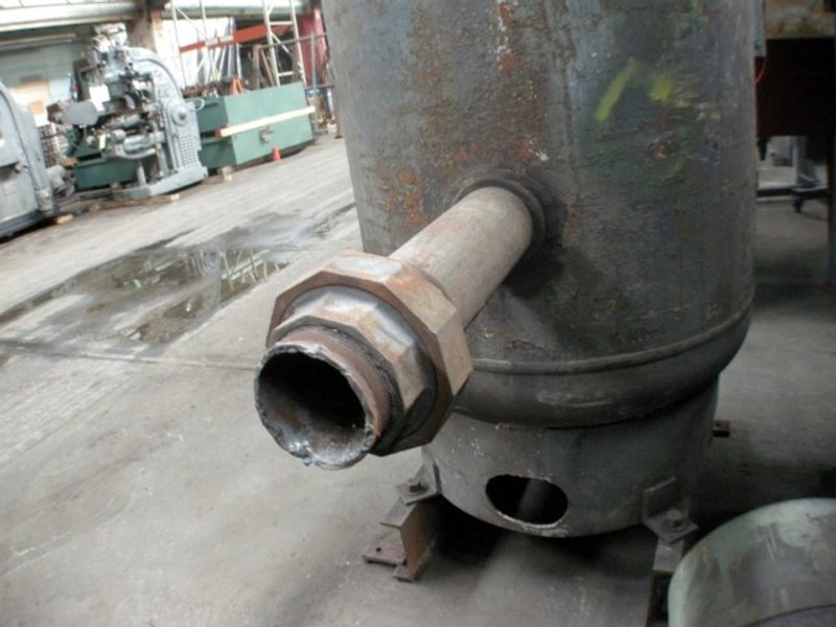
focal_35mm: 35
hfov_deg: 52.6
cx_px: 418
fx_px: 845
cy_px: 314
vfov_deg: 40.7
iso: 400
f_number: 2.7
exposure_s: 1/8.3
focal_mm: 7.5
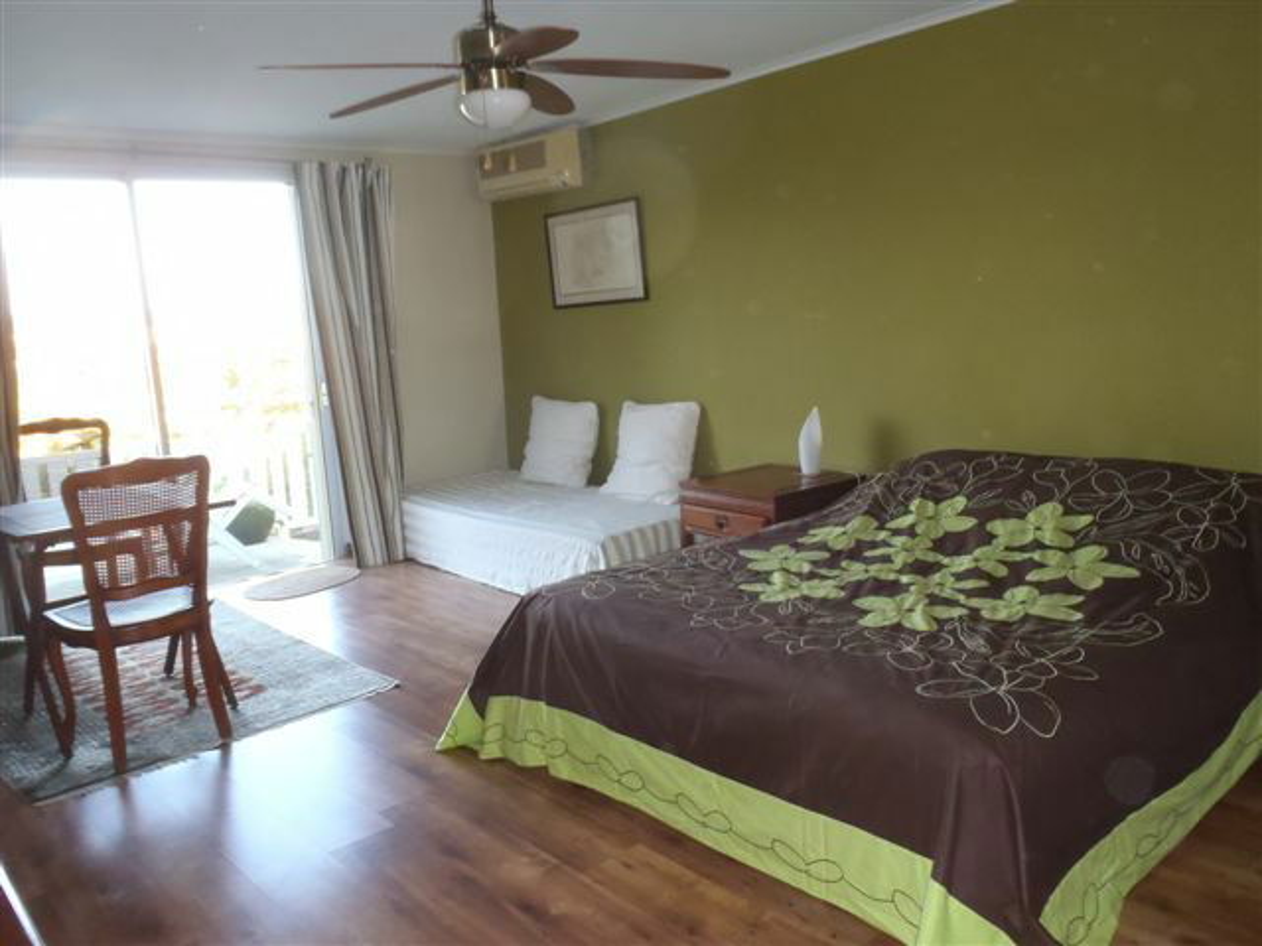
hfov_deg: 63.4
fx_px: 1021
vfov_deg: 49.7
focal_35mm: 28
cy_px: 473
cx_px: 631
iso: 400
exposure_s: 1/30
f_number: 3.9
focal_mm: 5
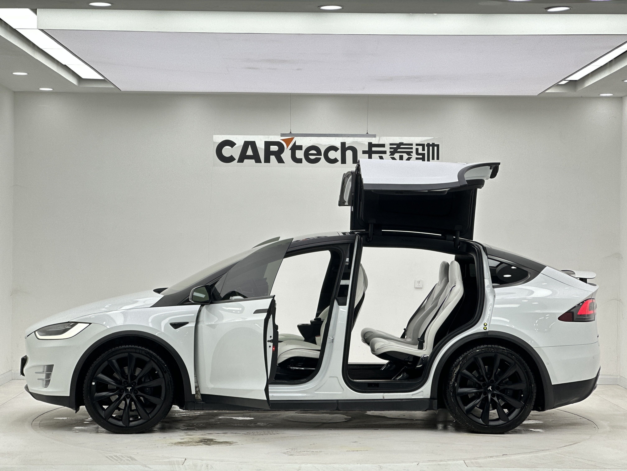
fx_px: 1395
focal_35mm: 77
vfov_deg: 19.1
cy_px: 236
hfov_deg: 25.3
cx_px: 314
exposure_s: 1/121
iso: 50
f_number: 2.8
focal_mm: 9
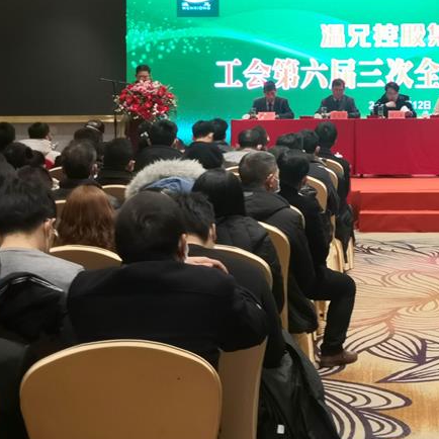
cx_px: 396
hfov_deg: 22.5
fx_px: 1076
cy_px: 75
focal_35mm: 75
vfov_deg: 22.7
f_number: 1.8
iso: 200
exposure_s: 1/33.3
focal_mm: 3.95
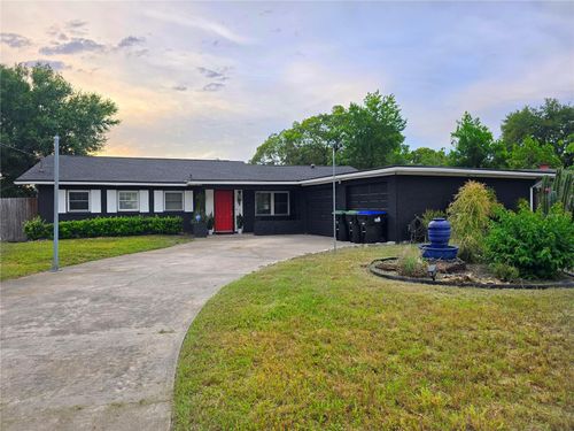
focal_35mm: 23
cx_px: 287
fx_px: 381
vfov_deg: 58.9
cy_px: 216
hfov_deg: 73.9
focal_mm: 6.3
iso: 40
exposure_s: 1/180
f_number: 1.7
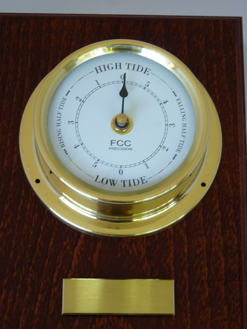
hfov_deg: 12.1
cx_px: 123
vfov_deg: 16.1
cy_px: 187
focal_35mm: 122
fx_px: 1161
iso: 320
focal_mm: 18.7
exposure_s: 1/40
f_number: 3.6
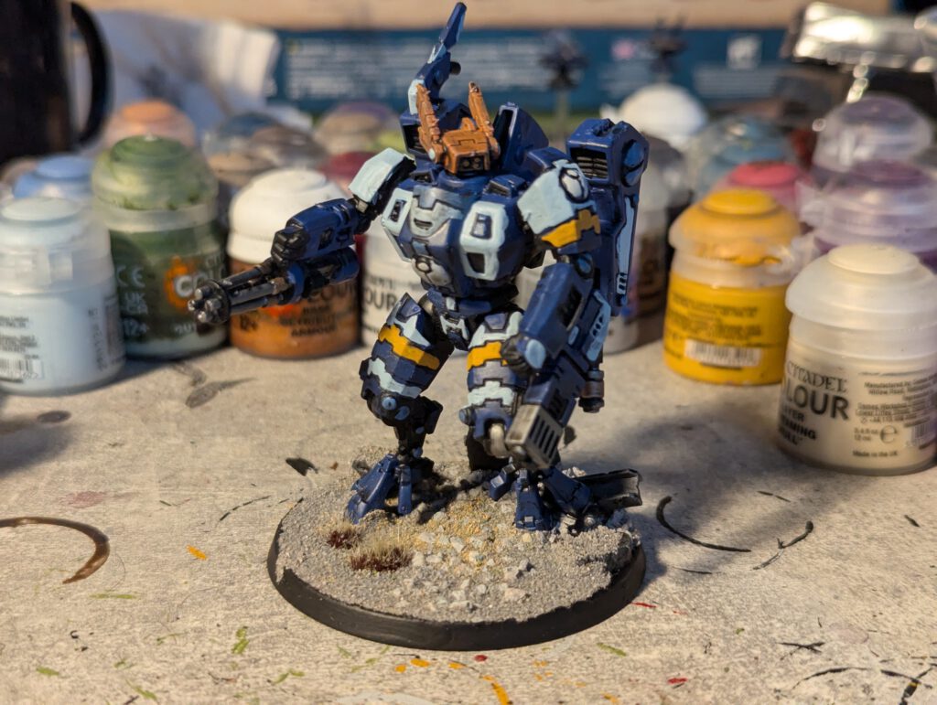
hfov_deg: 39.6
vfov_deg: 30.3
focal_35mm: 48
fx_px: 1301
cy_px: 352
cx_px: 468
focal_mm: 6.81
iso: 387
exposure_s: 1/78.6
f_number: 1.85
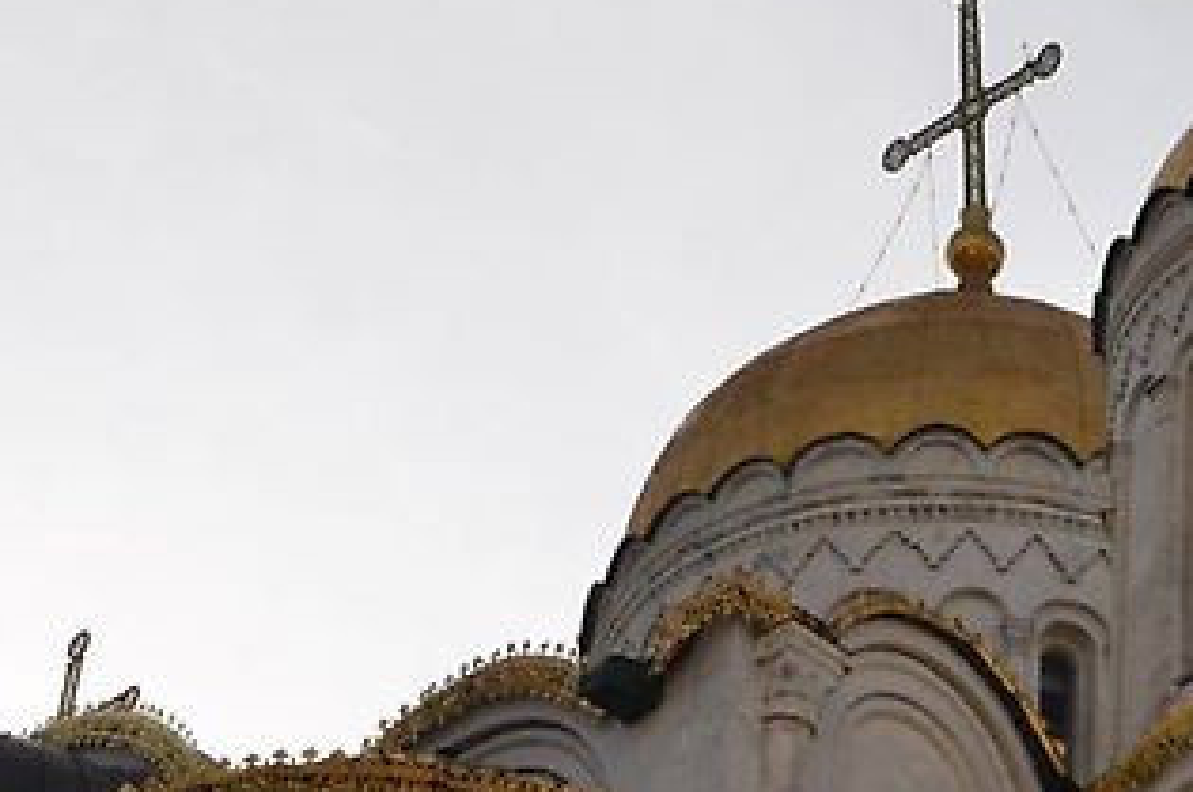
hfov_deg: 16.9
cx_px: 962
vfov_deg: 11.3
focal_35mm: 120
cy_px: 652
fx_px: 3971
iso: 100
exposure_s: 1/250
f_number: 9
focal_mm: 28
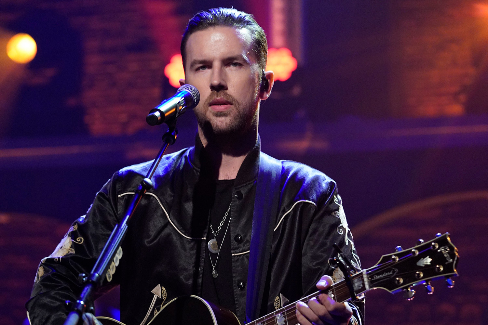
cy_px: 162
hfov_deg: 16.9
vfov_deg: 11.3
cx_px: 244
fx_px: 1640
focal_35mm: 121
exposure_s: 1/160
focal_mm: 121
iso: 5000
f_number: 3.5
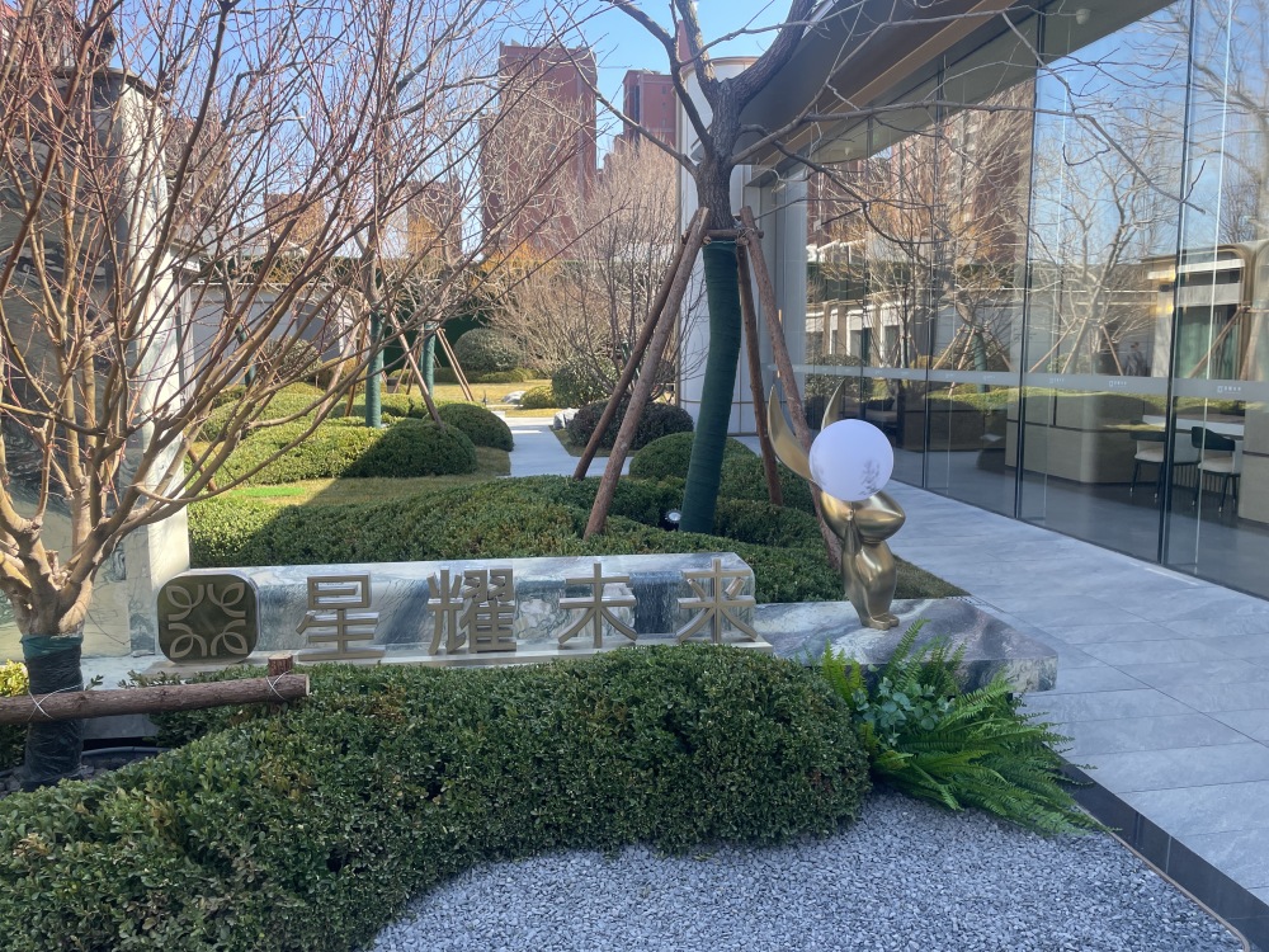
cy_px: 476
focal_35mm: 26
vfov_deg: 53.1
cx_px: 634
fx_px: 953
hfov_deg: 67.3
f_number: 1.6
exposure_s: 1/807
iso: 50
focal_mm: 4.2
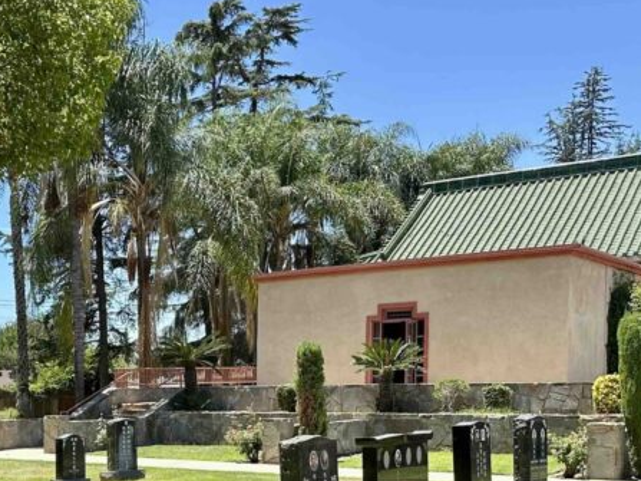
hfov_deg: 32.1
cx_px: -6
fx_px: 1018
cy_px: 449
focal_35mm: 55
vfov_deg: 25.6
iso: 80
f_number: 1.78
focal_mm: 6.86
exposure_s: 1/1988
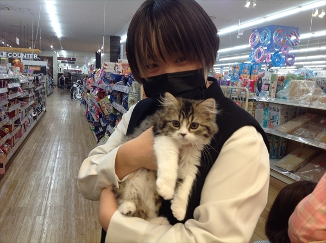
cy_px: 122
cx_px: 163
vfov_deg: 40.6
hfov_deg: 52.7
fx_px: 329
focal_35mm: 35
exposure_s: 1/60
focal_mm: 4.28
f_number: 2.4
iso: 64
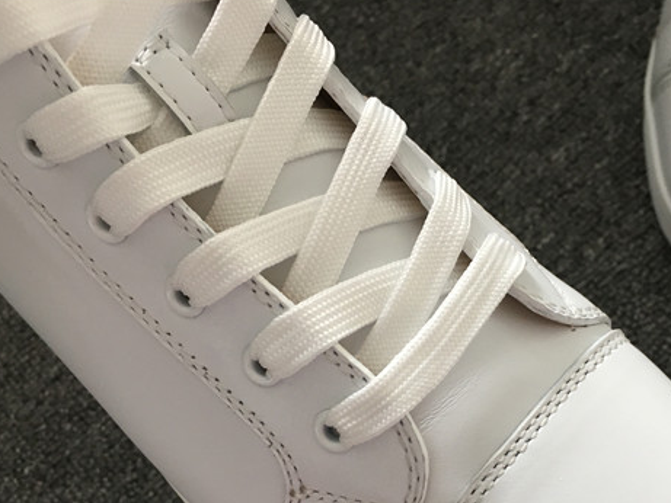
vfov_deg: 32.3
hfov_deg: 42.5
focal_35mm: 44
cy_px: 373
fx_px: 853
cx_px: 431
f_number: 2.2
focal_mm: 4.15
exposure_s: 1/33
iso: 100
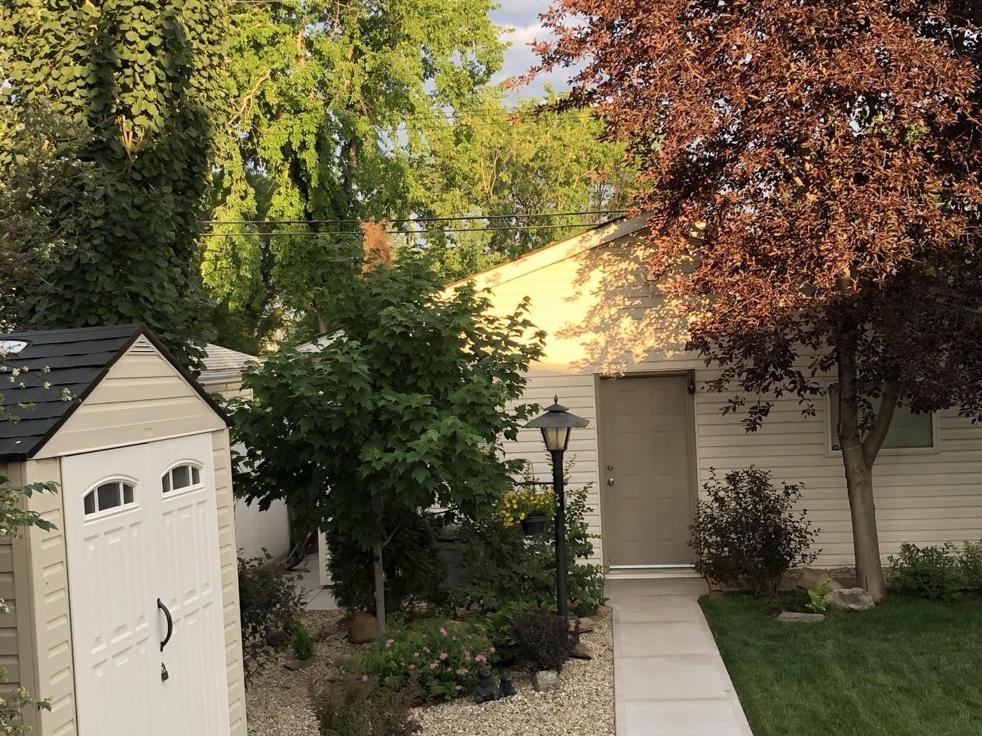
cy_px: 379
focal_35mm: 44
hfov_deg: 42.9
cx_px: 474
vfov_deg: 32.9
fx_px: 1248
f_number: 1.8
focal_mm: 3.99
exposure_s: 1/120
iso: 20
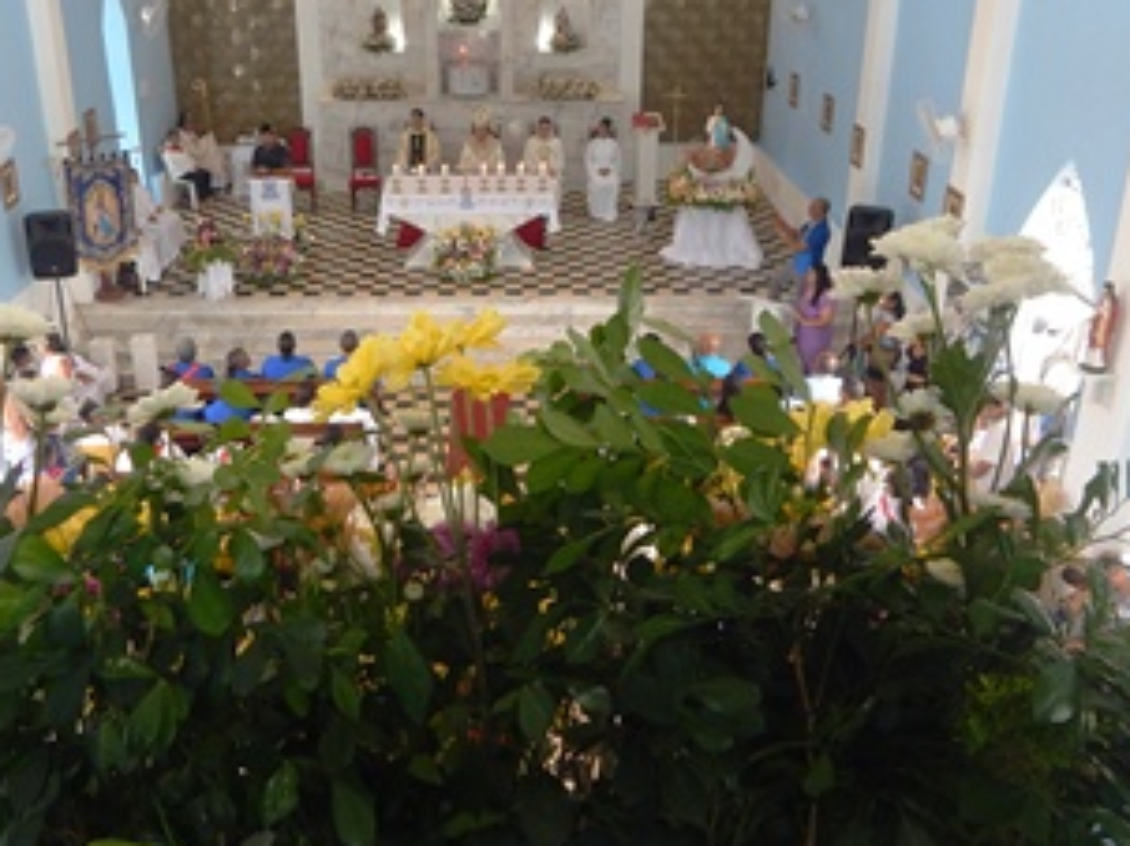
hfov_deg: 53.9
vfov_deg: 41.6
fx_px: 1109
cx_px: 503
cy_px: 344
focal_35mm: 34
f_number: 3
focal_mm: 4
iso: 125
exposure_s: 1/30
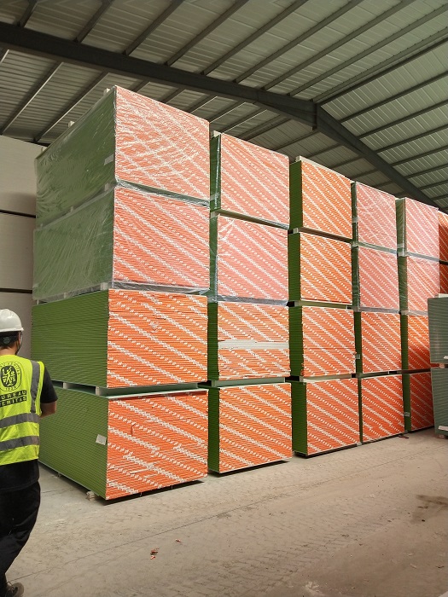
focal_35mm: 30
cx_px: 224
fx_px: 518
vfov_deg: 60.0
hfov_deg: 46.8
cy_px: 298
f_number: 1.8
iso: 50
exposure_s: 1/248
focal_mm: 3.95
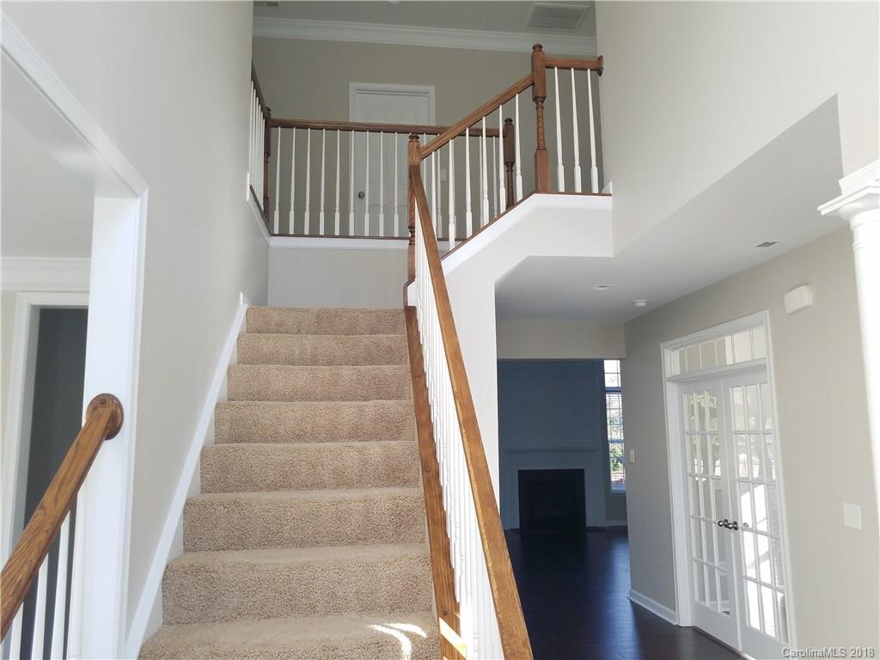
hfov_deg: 67.3
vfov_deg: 53.1
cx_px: 440
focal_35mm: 26
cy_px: 330
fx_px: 661
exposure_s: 1/100
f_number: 1.7
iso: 80
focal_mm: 4.2
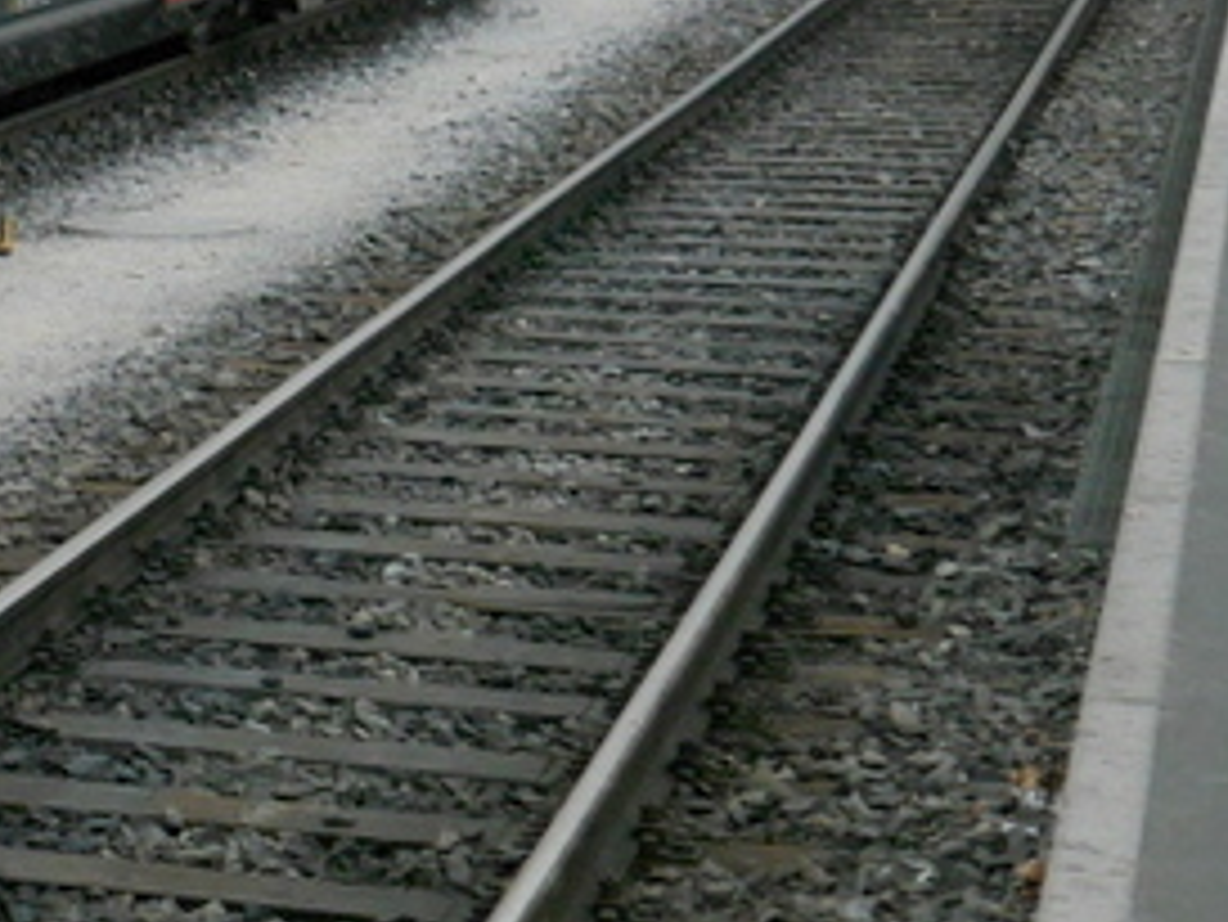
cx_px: -1170
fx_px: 5146
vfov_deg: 10.0
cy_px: -349
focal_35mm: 145
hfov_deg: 12.2
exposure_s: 1/100
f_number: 4
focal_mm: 18
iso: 160
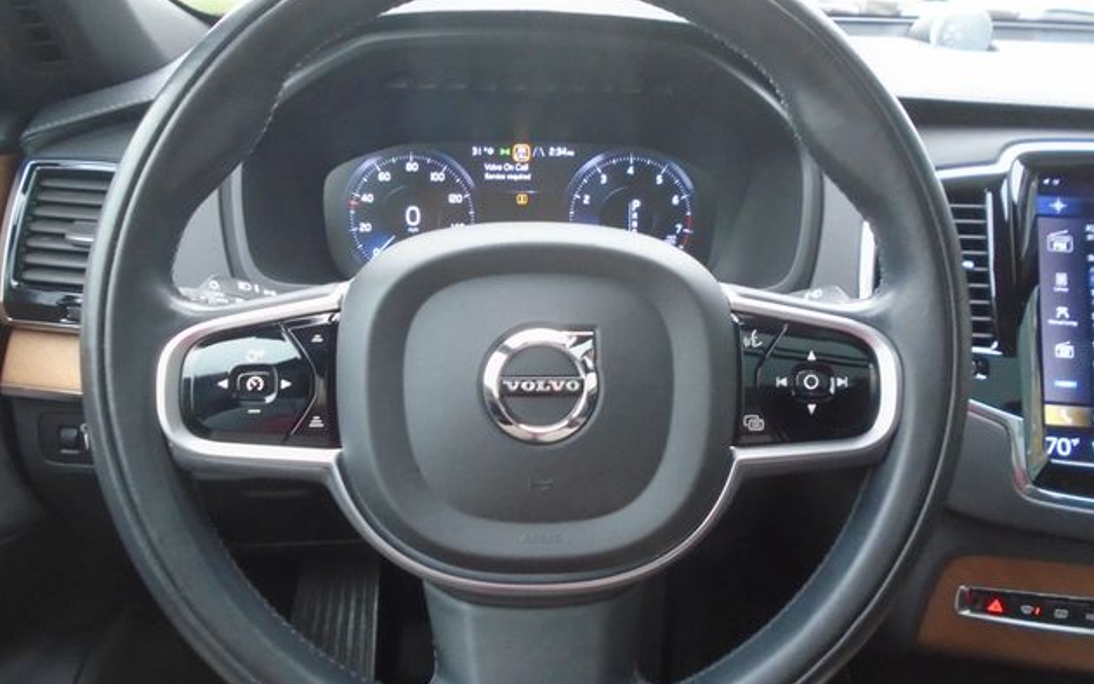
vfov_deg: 44.6
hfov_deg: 66.5
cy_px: 354
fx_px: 835
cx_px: 542
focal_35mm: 28
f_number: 3.2
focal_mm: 4.6
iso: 400
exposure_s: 1/25
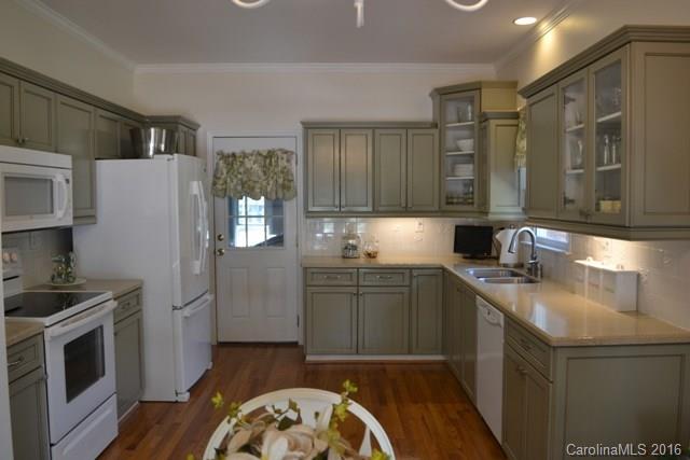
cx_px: 345
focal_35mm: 27
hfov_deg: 67.4
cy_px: 230
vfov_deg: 48.0
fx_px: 518
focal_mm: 18
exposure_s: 1/60
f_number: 4
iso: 400
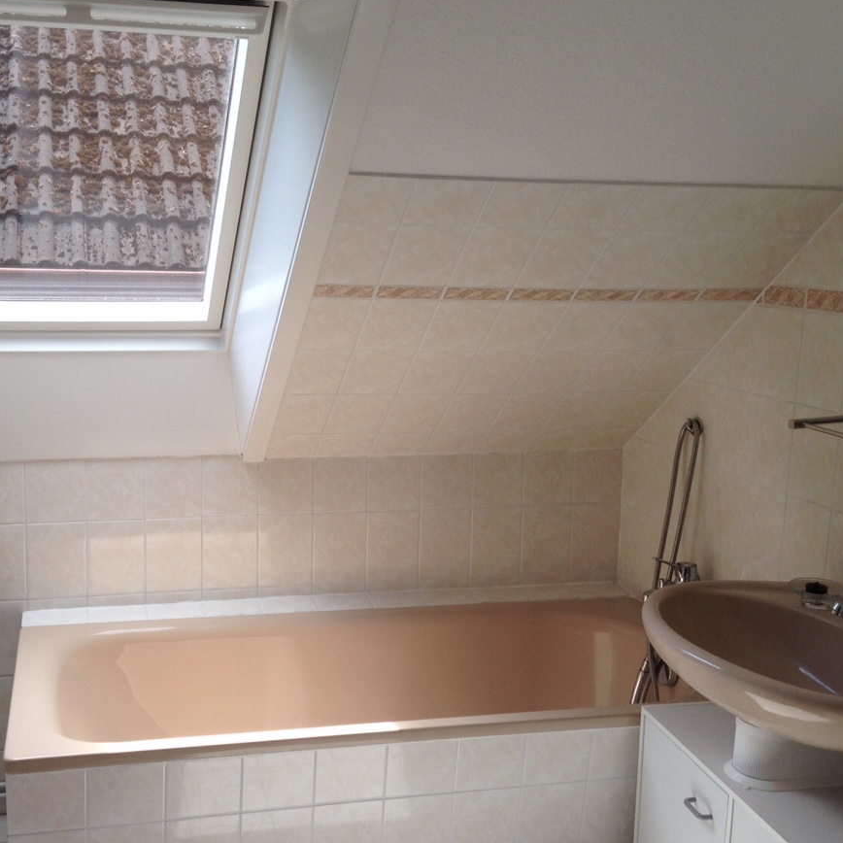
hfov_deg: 39.0
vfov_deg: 39.2
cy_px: 440
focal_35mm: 43
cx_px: 325
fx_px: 1185
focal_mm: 4.12
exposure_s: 1/308
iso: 50
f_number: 2.4
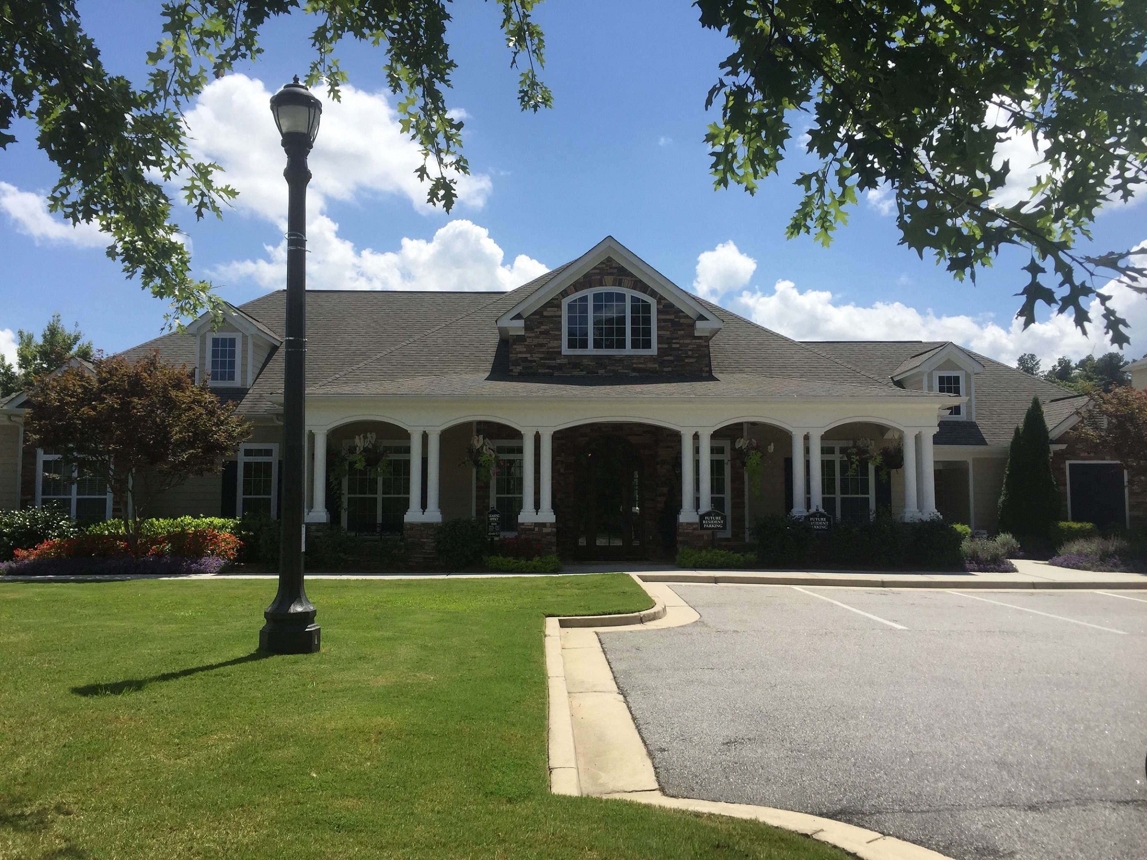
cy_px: 430
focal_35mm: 29
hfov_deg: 61.7
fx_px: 961
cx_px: 574
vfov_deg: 48.2
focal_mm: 4.15
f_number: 2.2
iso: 32
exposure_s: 1/2475
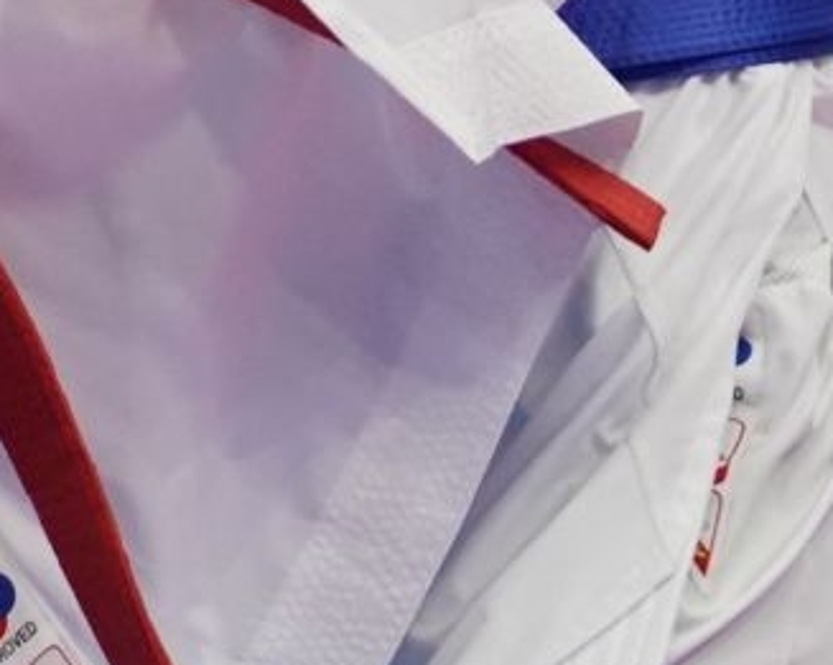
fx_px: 29041
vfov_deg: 1.3
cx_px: -400
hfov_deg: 1.6
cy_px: -805
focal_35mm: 1179
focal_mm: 152
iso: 2500
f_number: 2.8
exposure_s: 1/1000
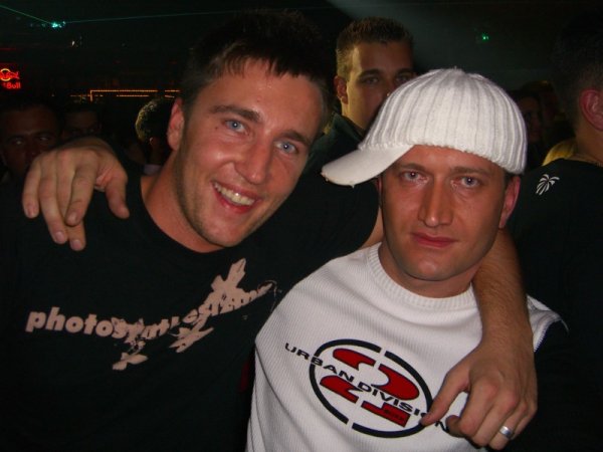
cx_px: 302
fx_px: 662
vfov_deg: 37.7
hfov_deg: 49.0
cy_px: 226
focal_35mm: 38
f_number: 2.8
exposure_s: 1/60
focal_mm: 7.9
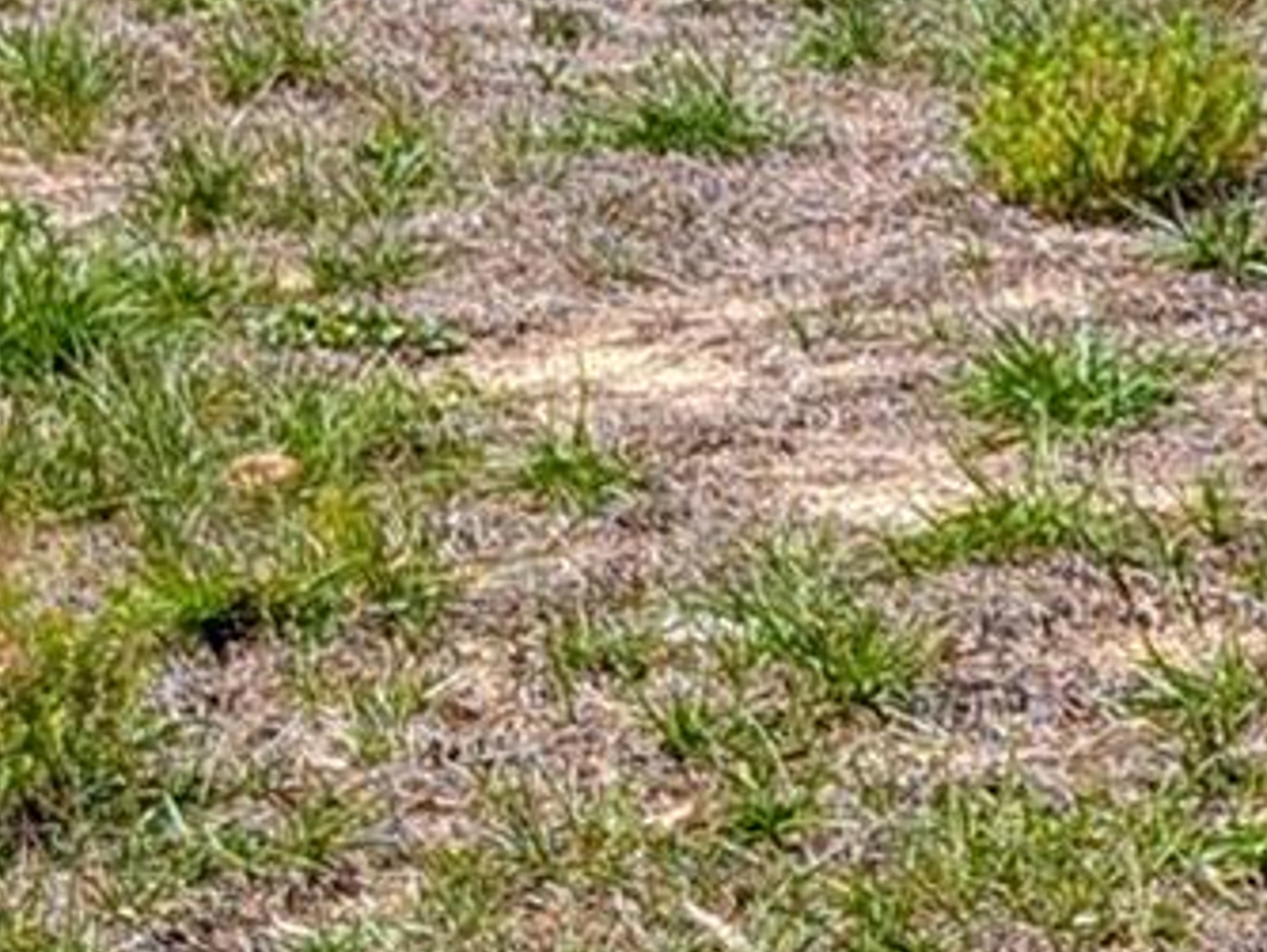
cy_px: -698
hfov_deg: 7.9
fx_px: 8571
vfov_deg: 6.2
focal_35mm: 234
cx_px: 2963
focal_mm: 6.9
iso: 22
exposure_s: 1/1072
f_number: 1.68
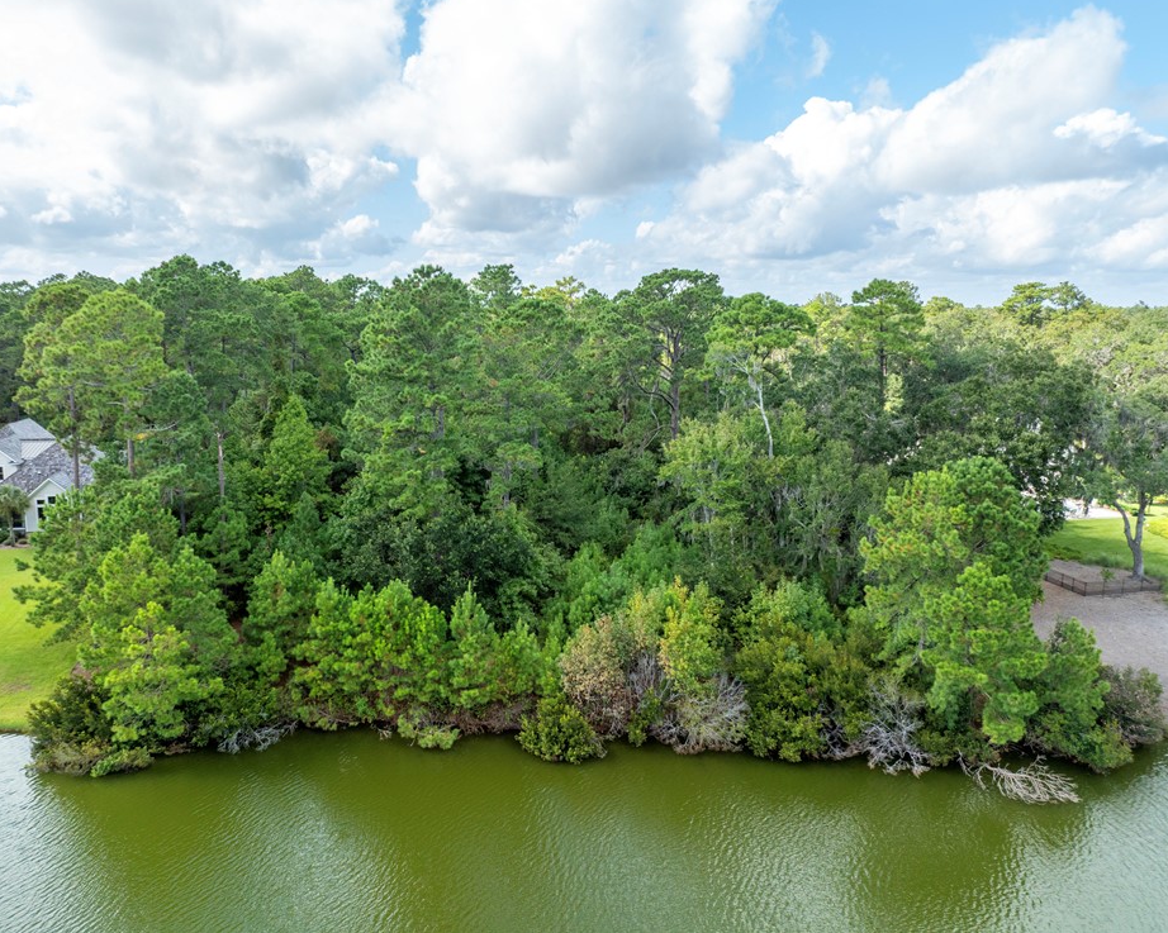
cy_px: 449
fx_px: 898
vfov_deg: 54.9
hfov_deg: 66.0
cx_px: 542
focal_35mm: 26
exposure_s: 1/120
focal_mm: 12.29
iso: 400
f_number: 2.8
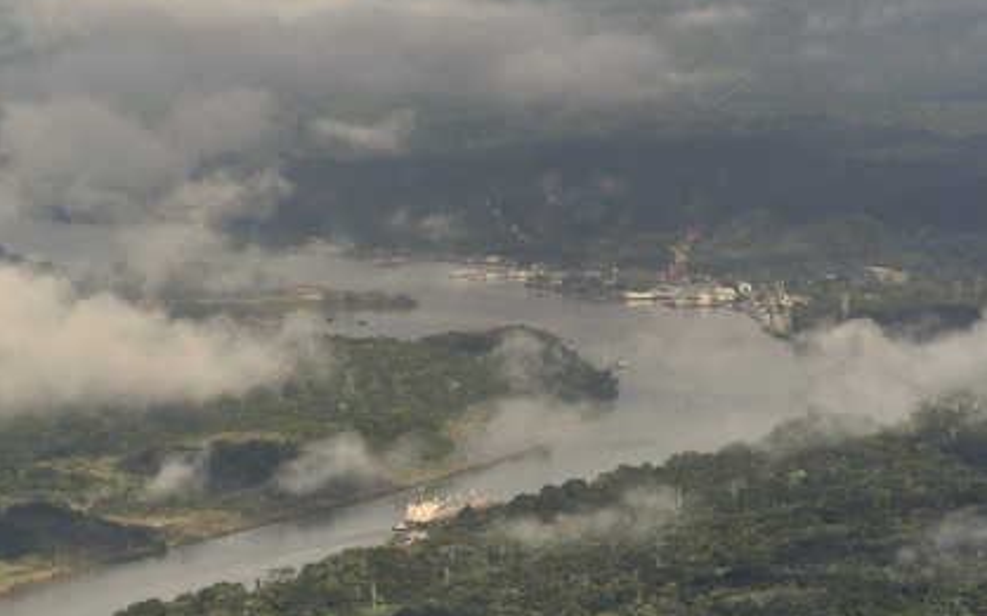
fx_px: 5513
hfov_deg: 10.2
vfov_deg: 6.4
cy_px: 309
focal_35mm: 205
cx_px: 492
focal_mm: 200
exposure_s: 1/500
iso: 200
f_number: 11
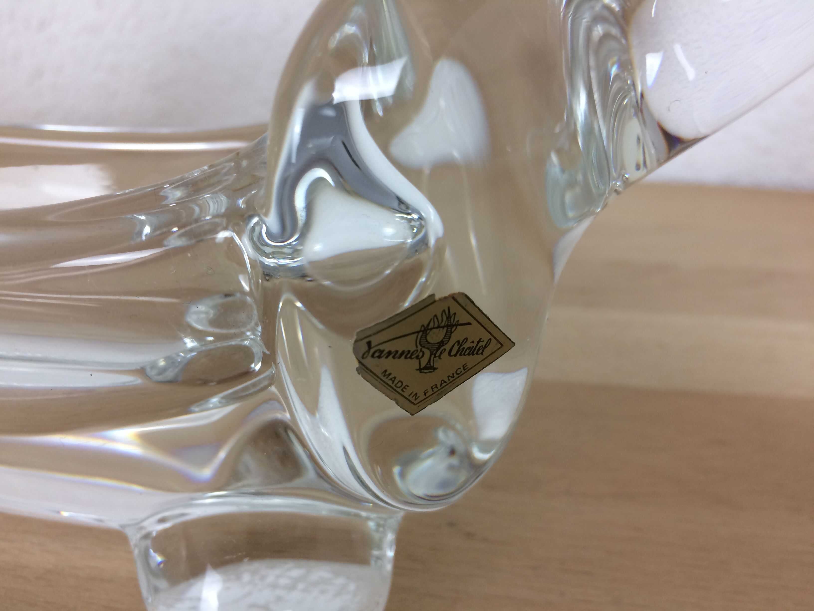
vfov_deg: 48.2
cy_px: 306
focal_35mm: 29
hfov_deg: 61.7
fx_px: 682
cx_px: 407
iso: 32
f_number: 2.2
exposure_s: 1/33
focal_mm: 4.15
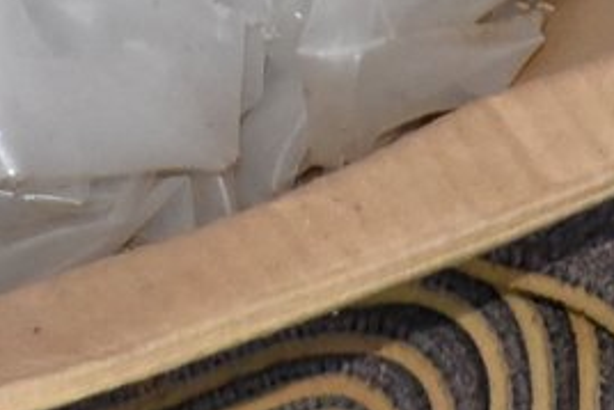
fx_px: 8447
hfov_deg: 4.1
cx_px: 806
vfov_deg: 2.7
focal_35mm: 495
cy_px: 1172
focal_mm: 52
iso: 1600
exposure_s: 1/100
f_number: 5.6
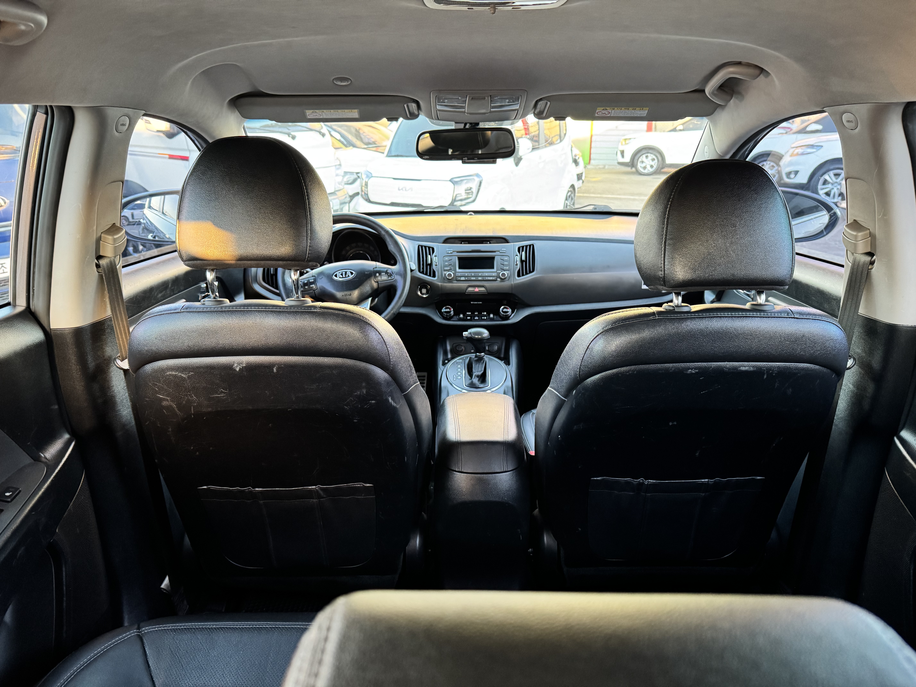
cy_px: 344
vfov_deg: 56.8
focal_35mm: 24
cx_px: 458
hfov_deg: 71.6
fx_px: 635
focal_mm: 6.76
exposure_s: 1/60
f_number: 1.78
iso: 500
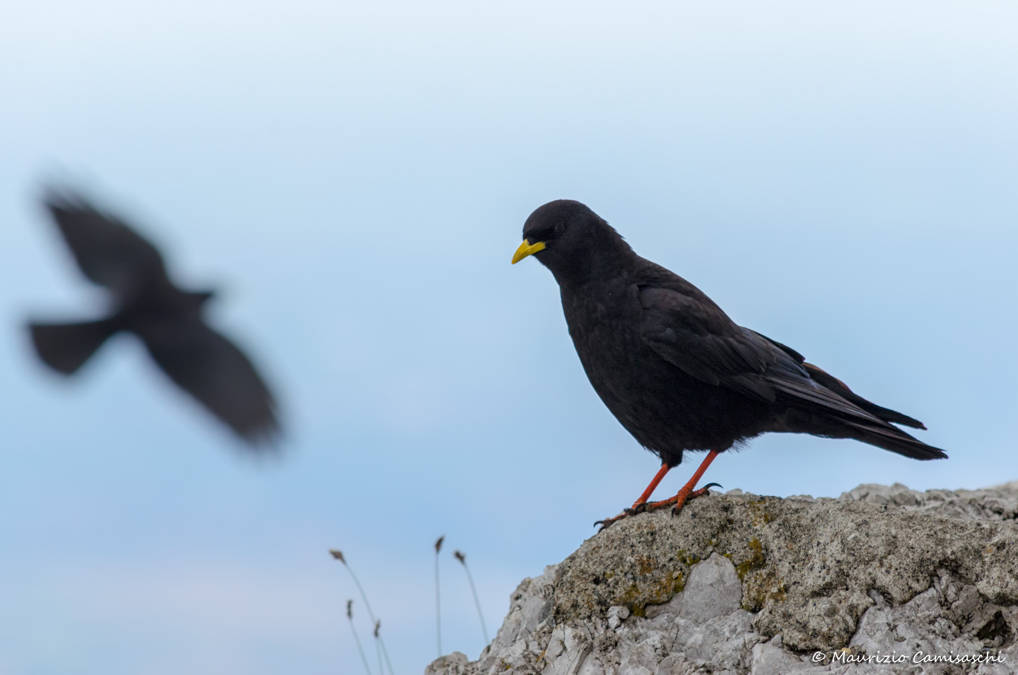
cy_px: 338
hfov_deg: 4.6
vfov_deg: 3.0
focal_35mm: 450
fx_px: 12700
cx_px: 509
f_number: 8
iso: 400
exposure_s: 1/1000
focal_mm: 300
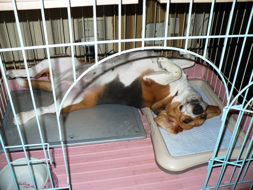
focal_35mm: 37
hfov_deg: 50.1
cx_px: 126
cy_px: 95
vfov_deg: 38.7
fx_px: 270
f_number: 2.8
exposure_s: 1/30
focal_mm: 6.1
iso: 100
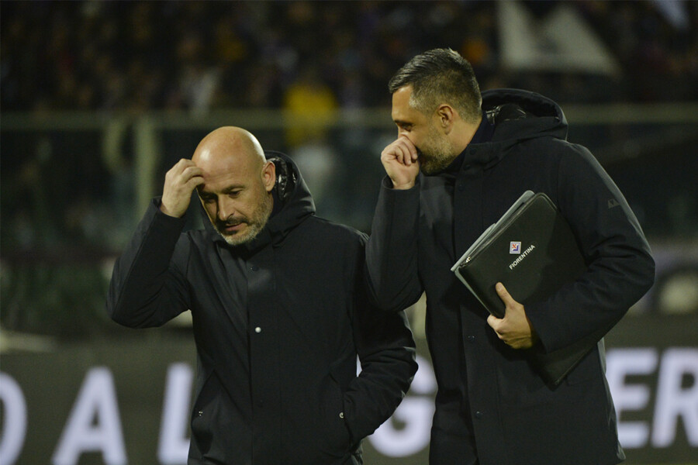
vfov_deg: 3.4
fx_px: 7755
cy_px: 232
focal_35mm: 400
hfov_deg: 5.2
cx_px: 349
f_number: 5.6
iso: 2500
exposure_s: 1/1000
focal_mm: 400
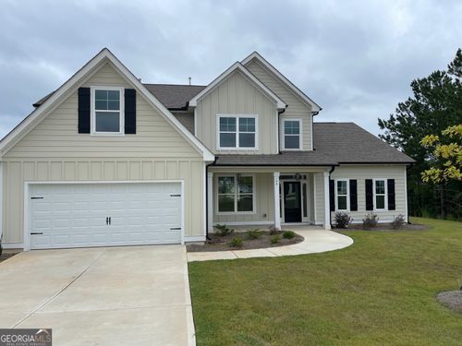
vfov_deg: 54.9
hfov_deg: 69.4
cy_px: 173
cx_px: 231
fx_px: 334
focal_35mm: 25
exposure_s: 1/1575
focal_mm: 5.1
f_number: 1.6
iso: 32
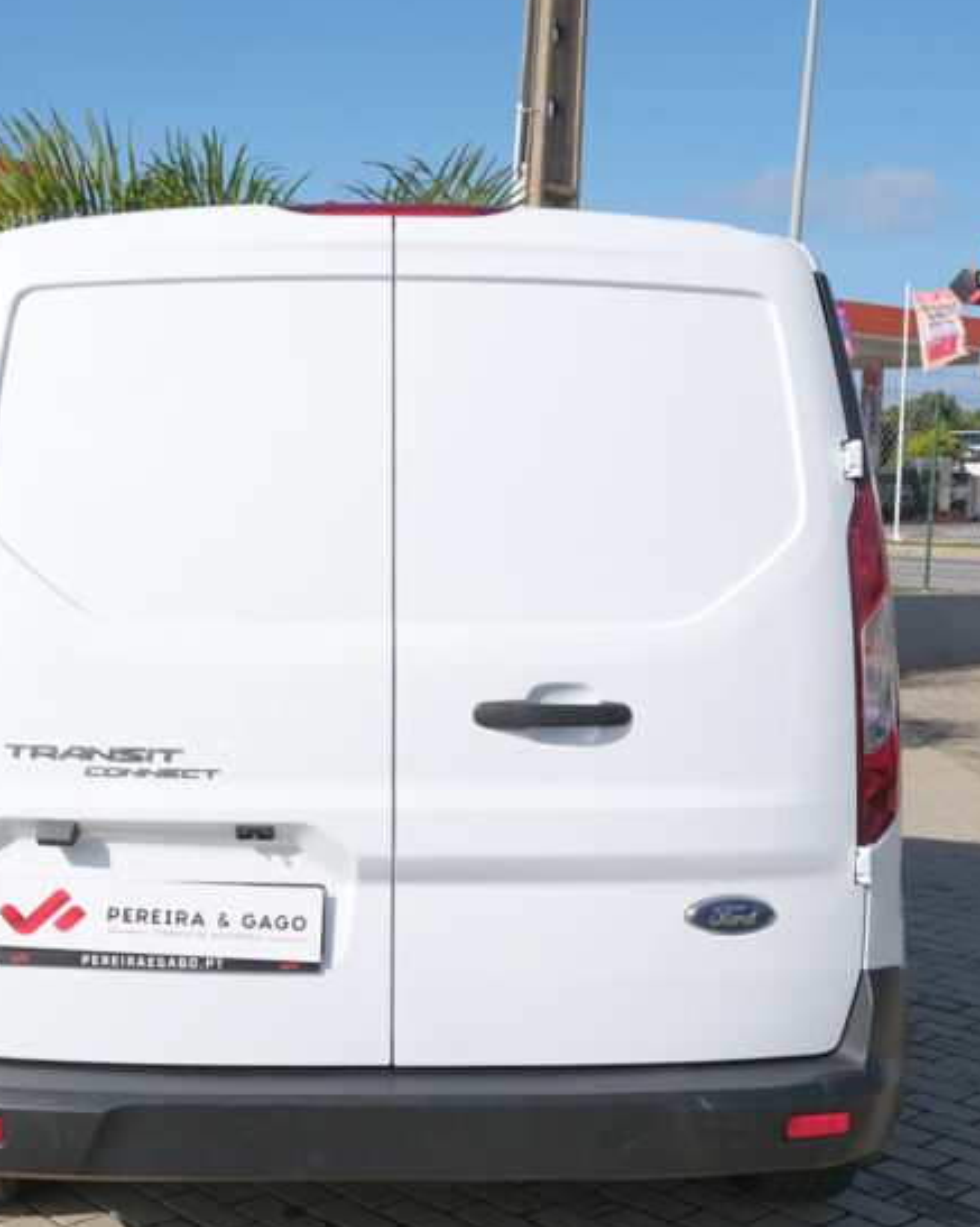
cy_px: 694
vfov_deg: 36.6
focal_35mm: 51
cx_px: 361
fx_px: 1851
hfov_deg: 29.5
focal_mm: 19.2
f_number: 9
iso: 160
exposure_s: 1/500
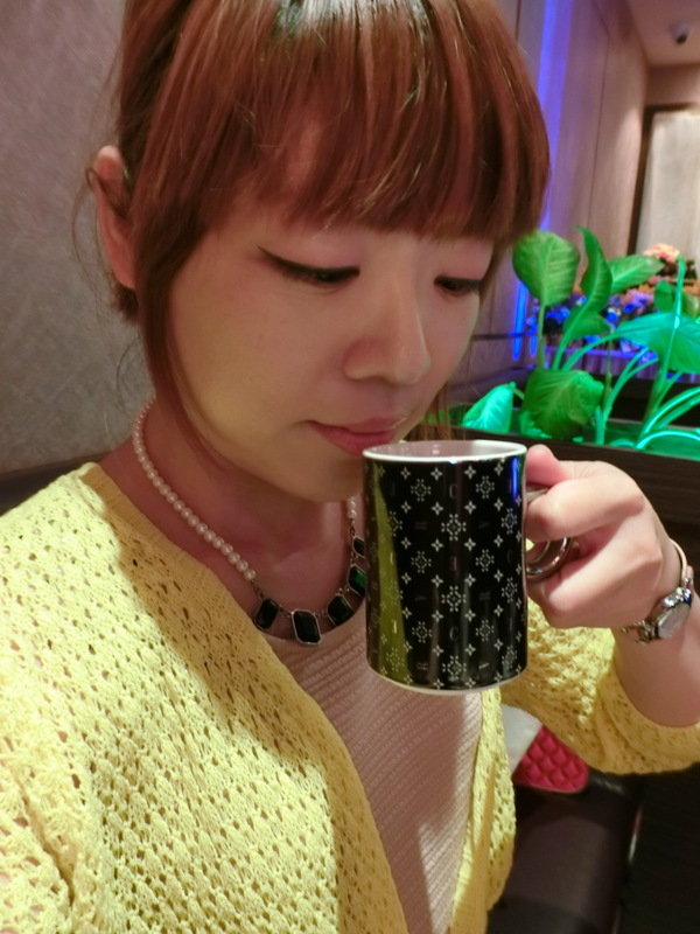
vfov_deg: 69.4
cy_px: 467
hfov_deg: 54.9
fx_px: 674
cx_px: 350
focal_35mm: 25
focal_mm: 5.4
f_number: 2.8
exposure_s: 1/5
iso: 400
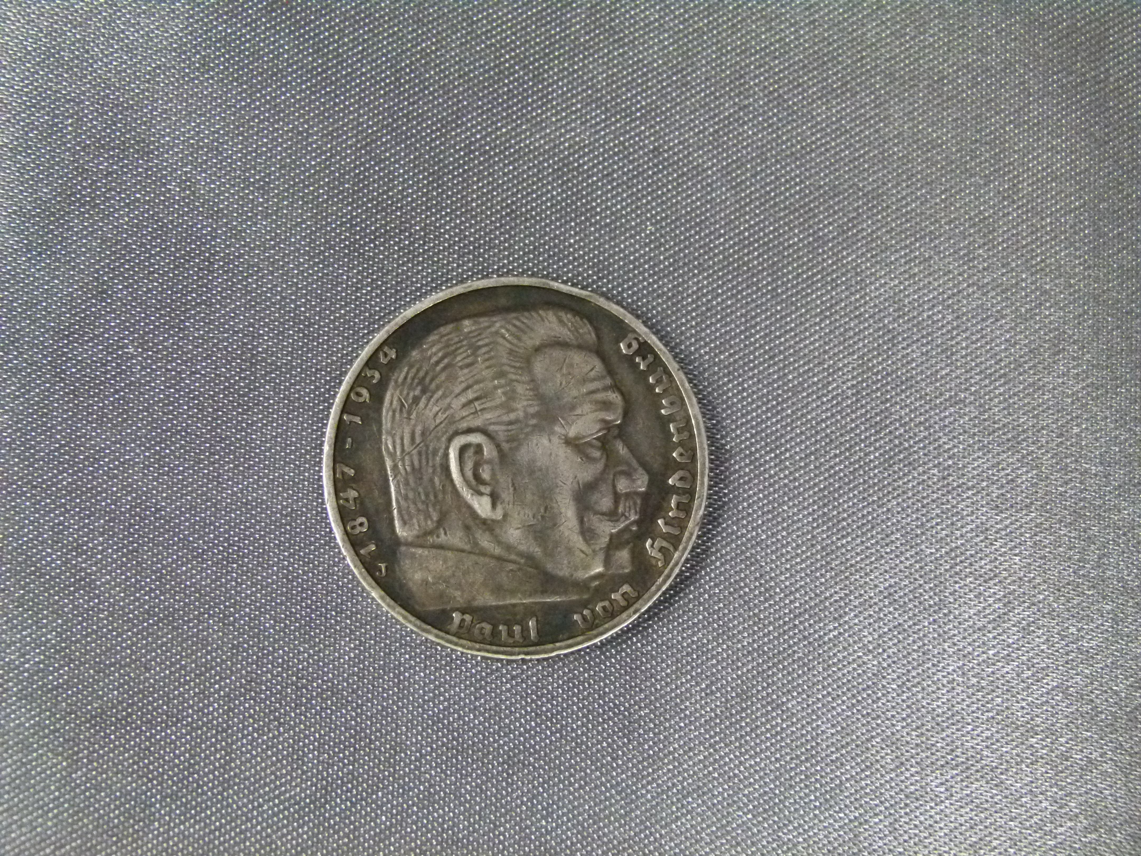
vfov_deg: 21.3
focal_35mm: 69
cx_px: 570
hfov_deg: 28.2
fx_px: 2274
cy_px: 428
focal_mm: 12.3
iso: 800
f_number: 3.3
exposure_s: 1/100
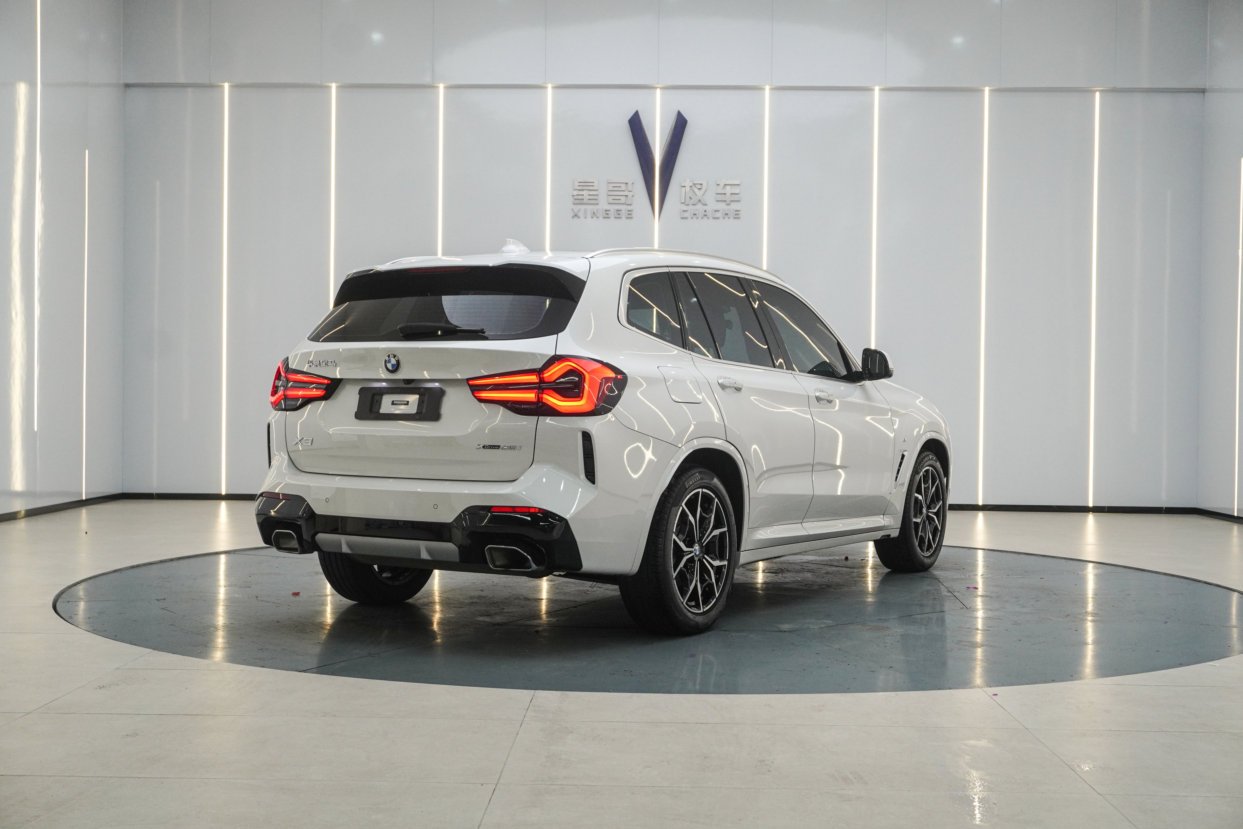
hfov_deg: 45.0
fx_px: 1502
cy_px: 414
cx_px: 622
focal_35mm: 44
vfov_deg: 30.8
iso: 800
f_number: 6.3
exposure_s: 1/80
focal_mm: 29
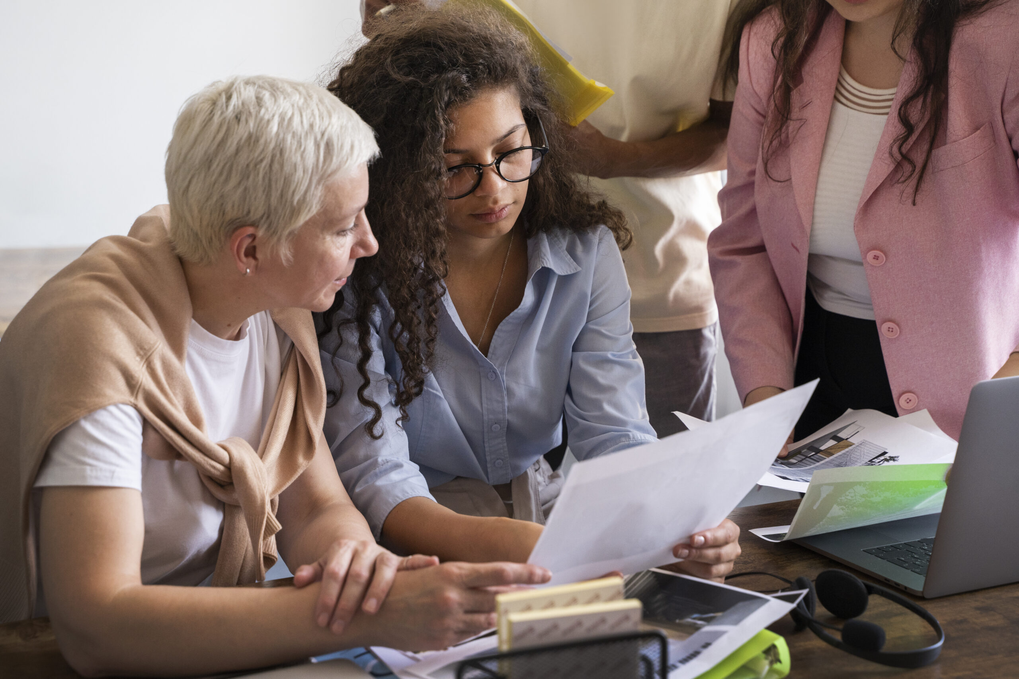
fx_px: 1670
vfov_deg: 23.0
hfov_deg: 33.9
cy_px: 340
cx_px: 510
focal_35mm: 59
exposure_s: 1/320
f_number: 4.5
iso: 1000
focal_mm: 59
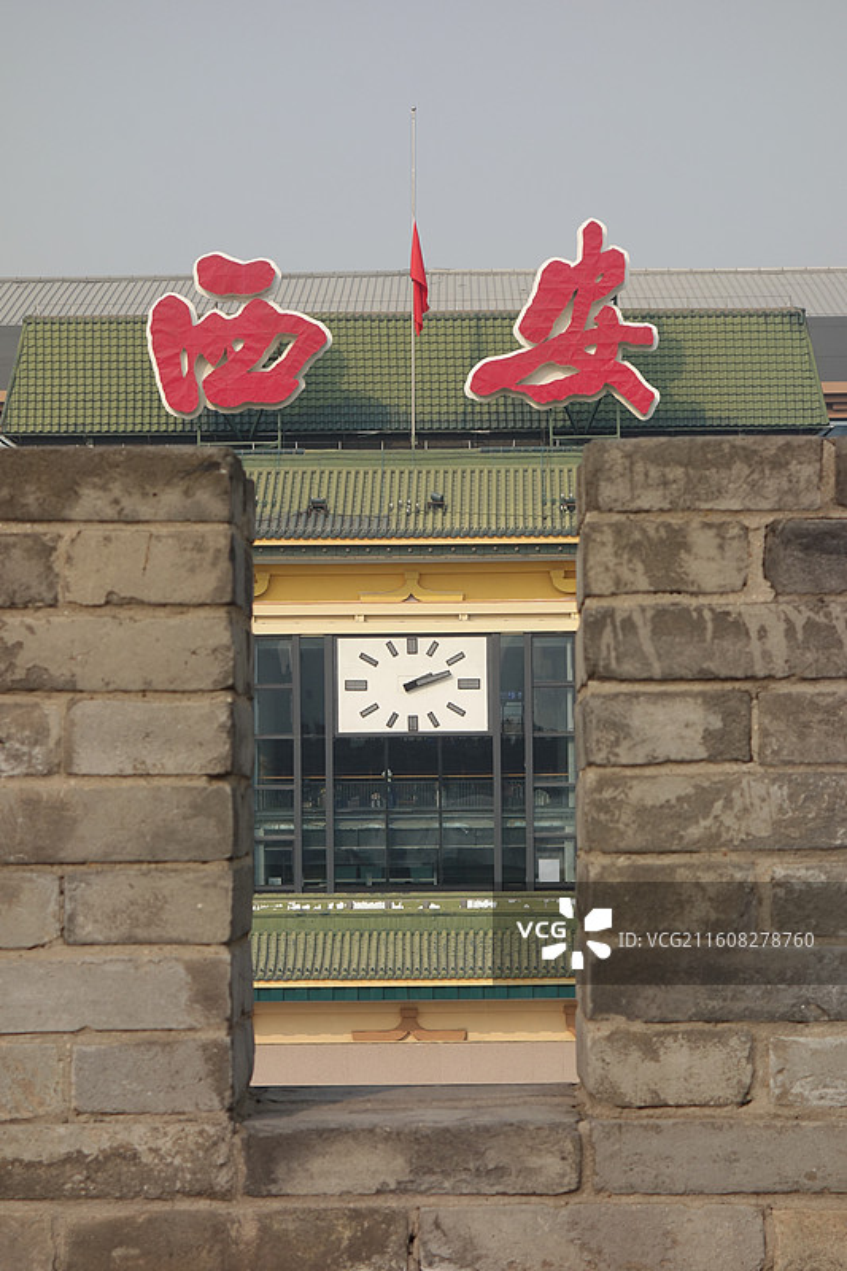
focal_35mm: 92
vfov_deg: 22.1
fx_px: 3248
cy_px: 636
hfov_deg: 14.9
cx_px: 424
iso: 125
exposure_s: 1/500
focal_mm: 34.25
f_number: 5.6
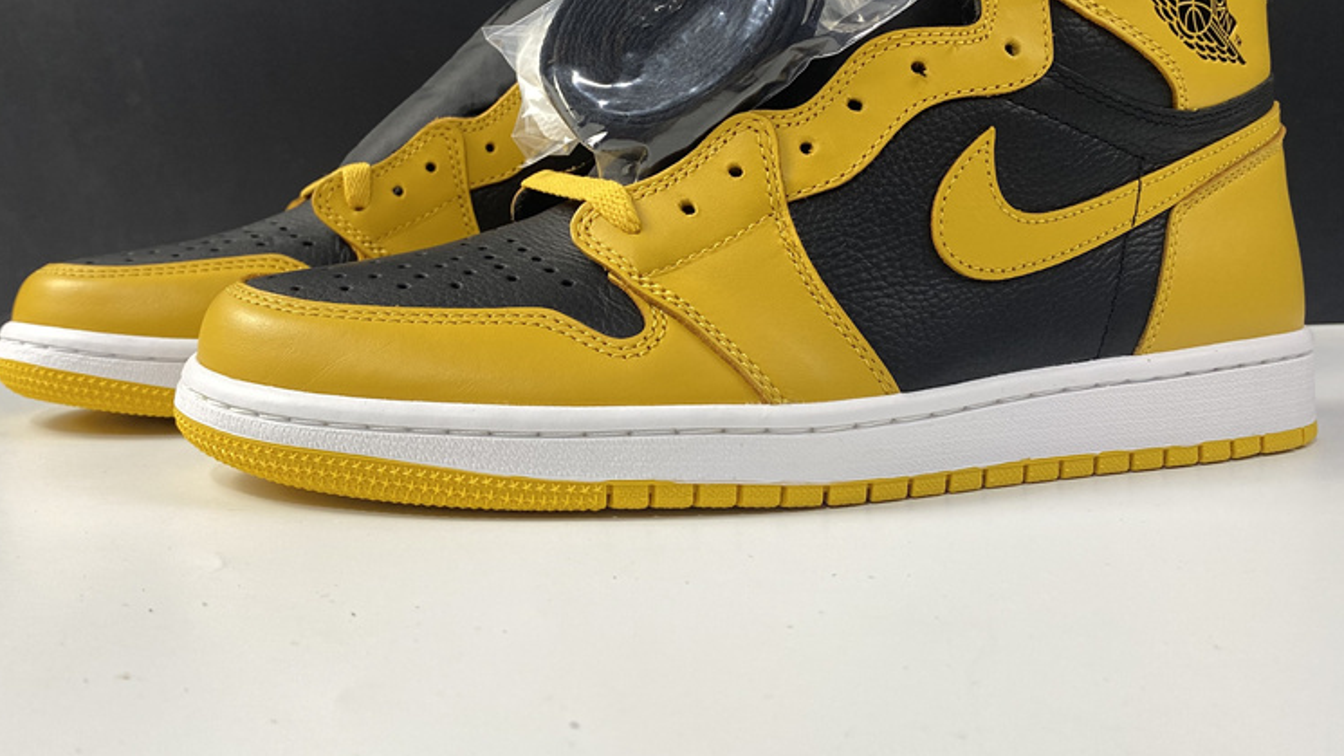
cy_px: 222
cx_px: 619
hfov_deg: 52.7
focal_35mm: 38
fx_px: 1354
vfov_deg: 30.8
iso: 80
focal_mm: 4.25
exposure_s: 1/100
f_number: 1.8
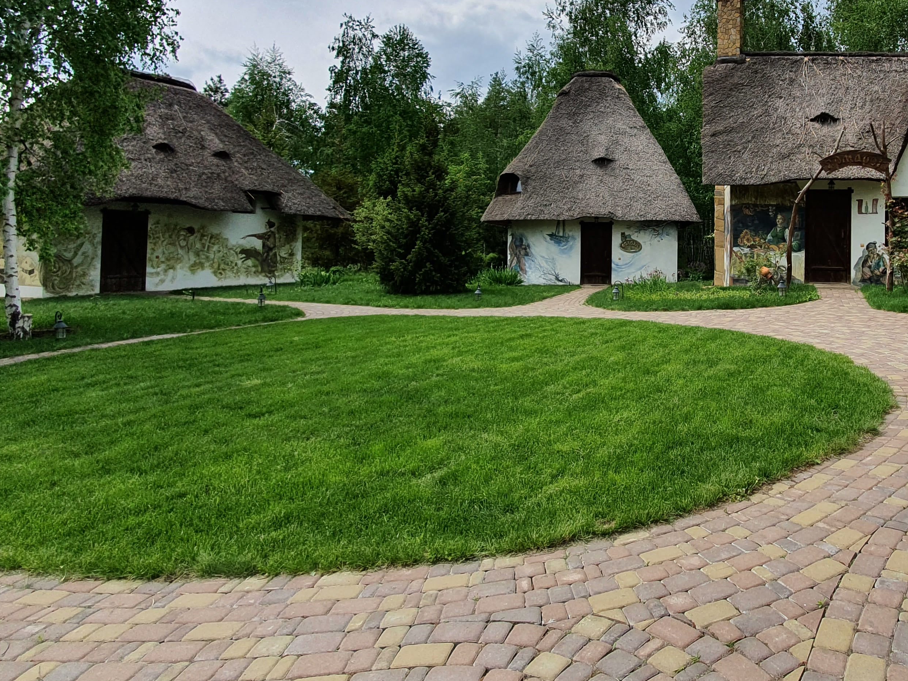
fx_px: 630
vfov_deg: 55.5
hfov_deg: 67.5
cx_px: 670
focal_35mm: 24
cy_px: 223
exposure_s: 1/1392
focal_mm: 1.8
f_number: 2.2
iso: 50
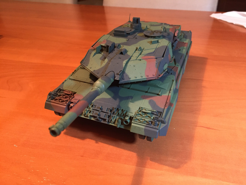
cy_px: 92
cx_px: 123
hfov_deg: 61.7
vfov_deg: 48.2
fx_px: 206
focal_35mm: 29
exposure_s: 1/33
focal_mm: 4.15
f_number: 2.2
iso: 200
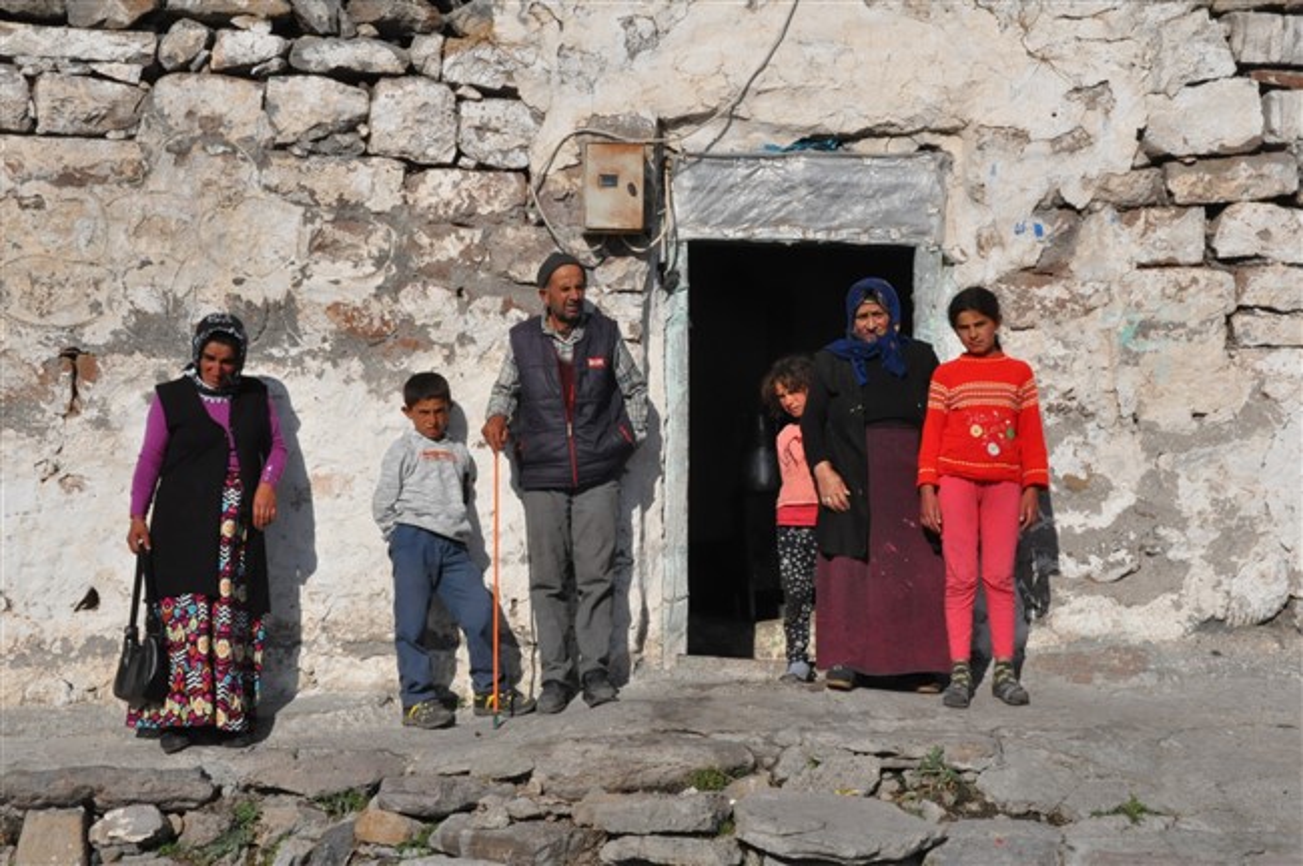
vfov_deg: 22.6
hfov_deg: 33.4
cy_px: 433
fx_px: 2169
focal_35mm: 60
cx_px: 652
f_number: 25
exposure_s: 1/640
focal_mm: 40
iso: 1600
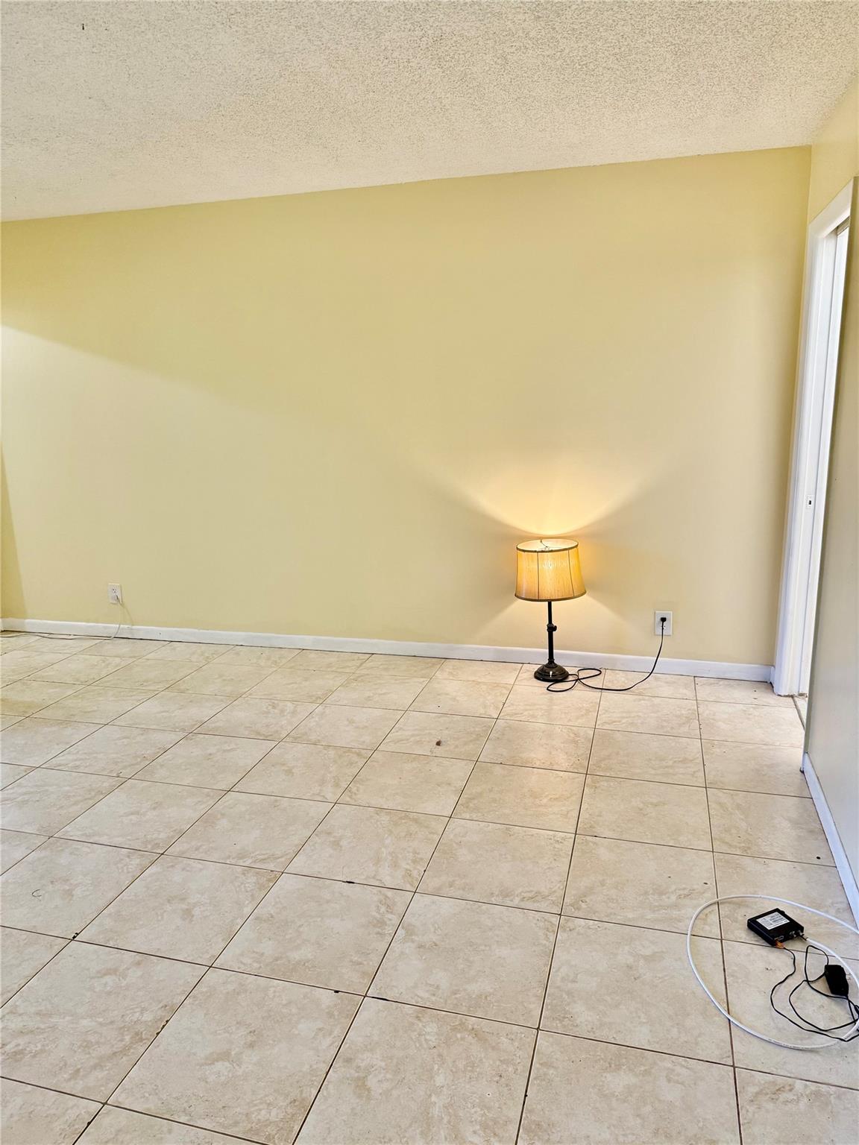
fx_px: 794
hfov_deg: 56.8
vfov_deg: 71.6
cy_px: 572
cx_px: 430
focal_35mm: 24
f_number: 1.78
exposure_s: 1/120
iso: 200
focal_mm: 6.76
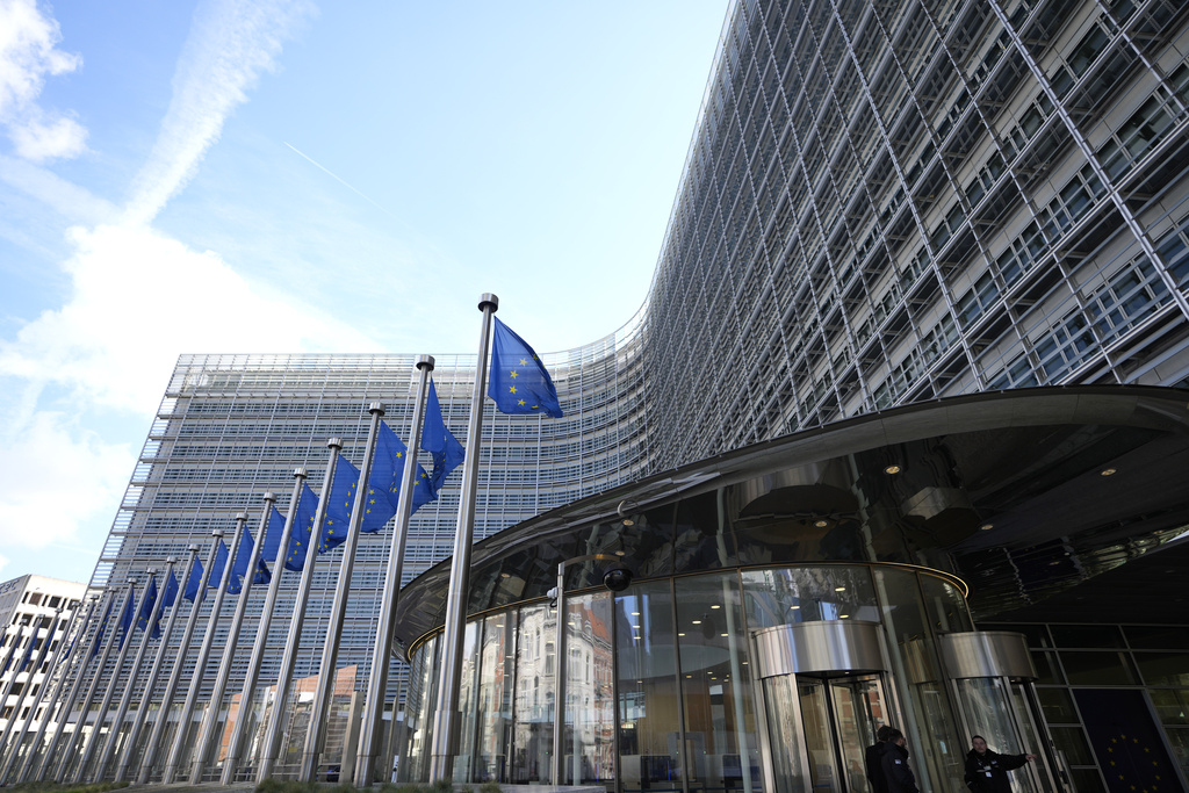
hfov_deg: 90.0
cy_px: 396
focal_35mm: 18
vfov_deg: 67.4
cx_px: 594
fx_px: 595
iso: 160
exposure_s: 1/640
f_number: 2.8
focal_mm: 18
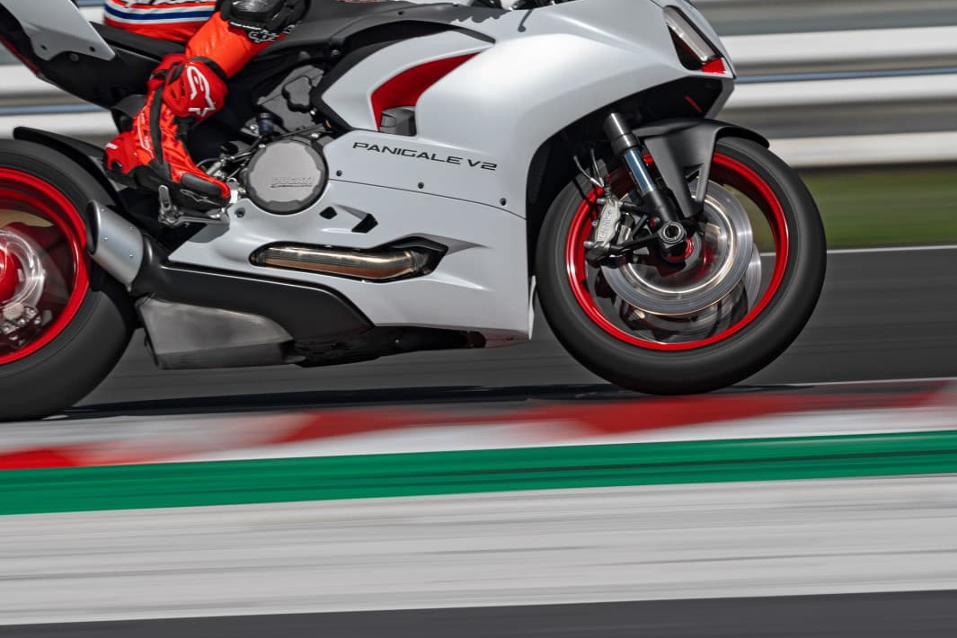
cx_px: 410
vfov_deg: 1.9
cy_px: 184
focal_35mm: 721
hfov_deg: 2.9
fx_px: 19165
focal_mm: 400
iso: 50
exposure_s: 1/125
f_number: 13
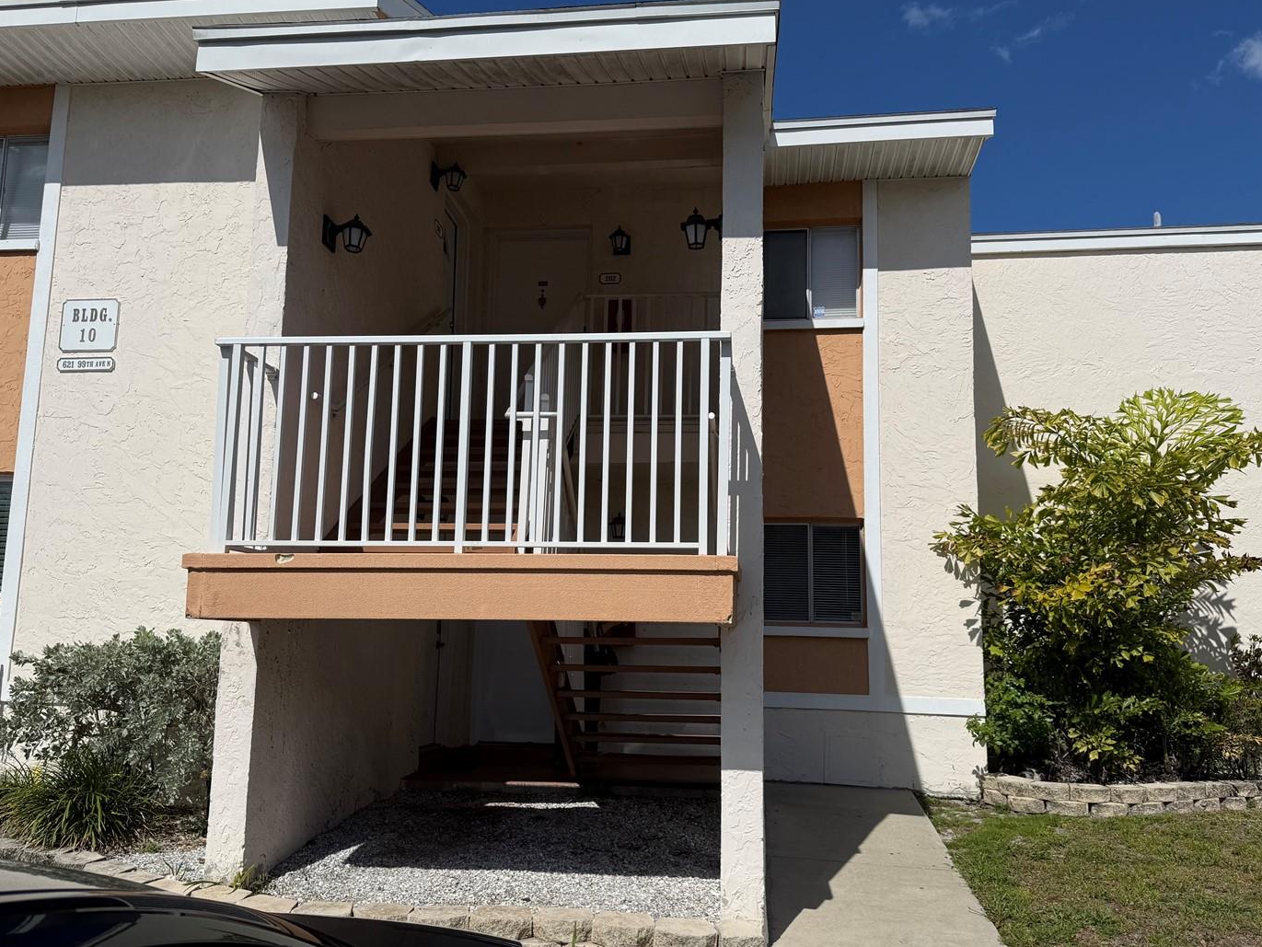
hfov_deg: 63.4
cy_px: 502
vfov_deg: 49.7
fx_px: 1021
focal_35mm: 28
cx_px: 619
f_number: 1.78
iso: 80
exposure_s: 1/11905
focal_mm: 6.76
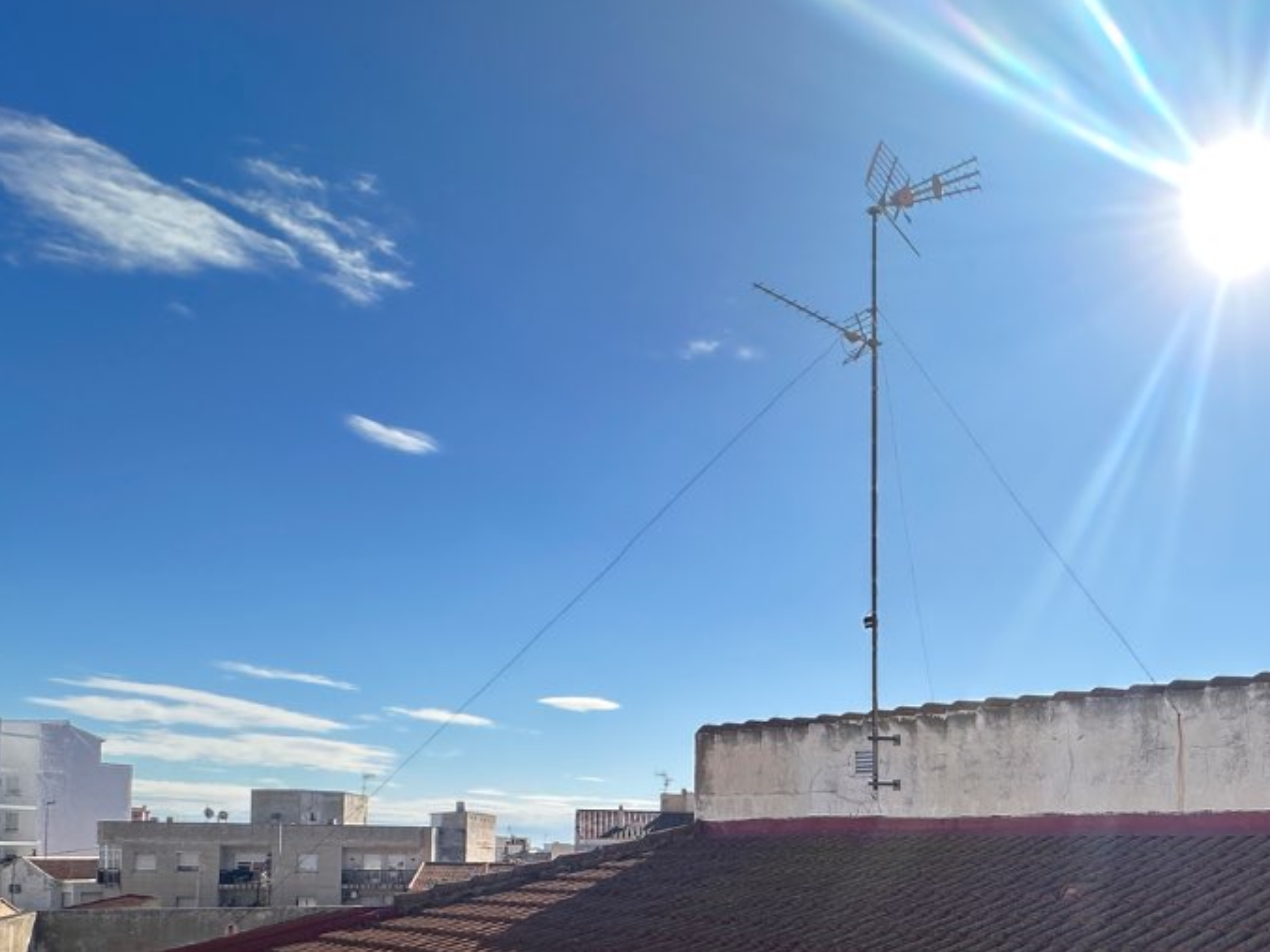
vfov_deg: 42.1
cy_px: 839
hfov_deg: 51.9
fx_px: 1138
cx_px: 1126
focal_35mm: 31
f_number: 2.2
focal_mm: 2.22
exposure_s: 1/1147
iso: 40
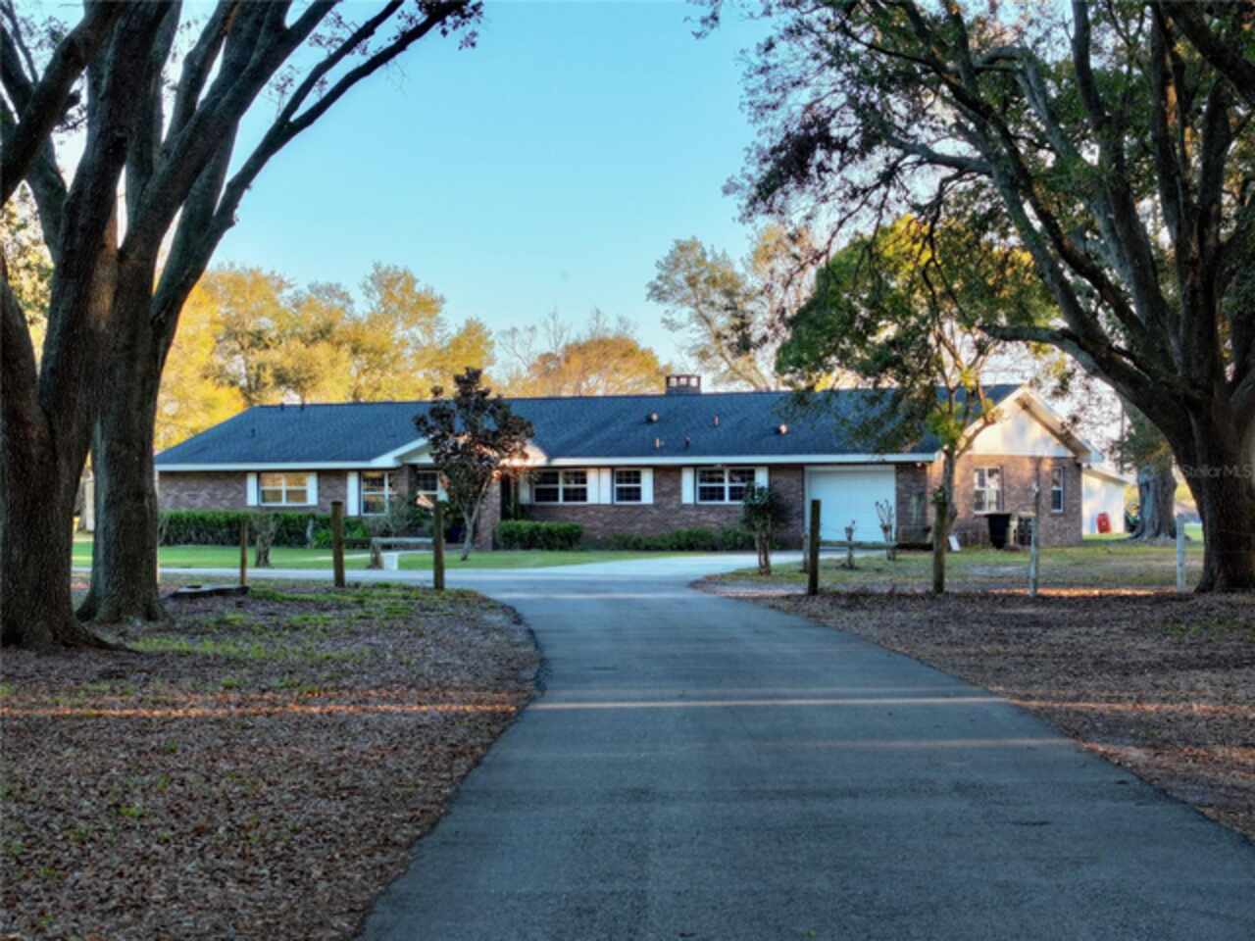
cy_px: 470
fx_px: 2538
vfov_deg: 21.0
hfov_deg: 27.8
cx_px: 628
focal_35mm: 70
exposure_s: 1/60
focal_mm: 19.35
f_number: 2.8
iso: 100
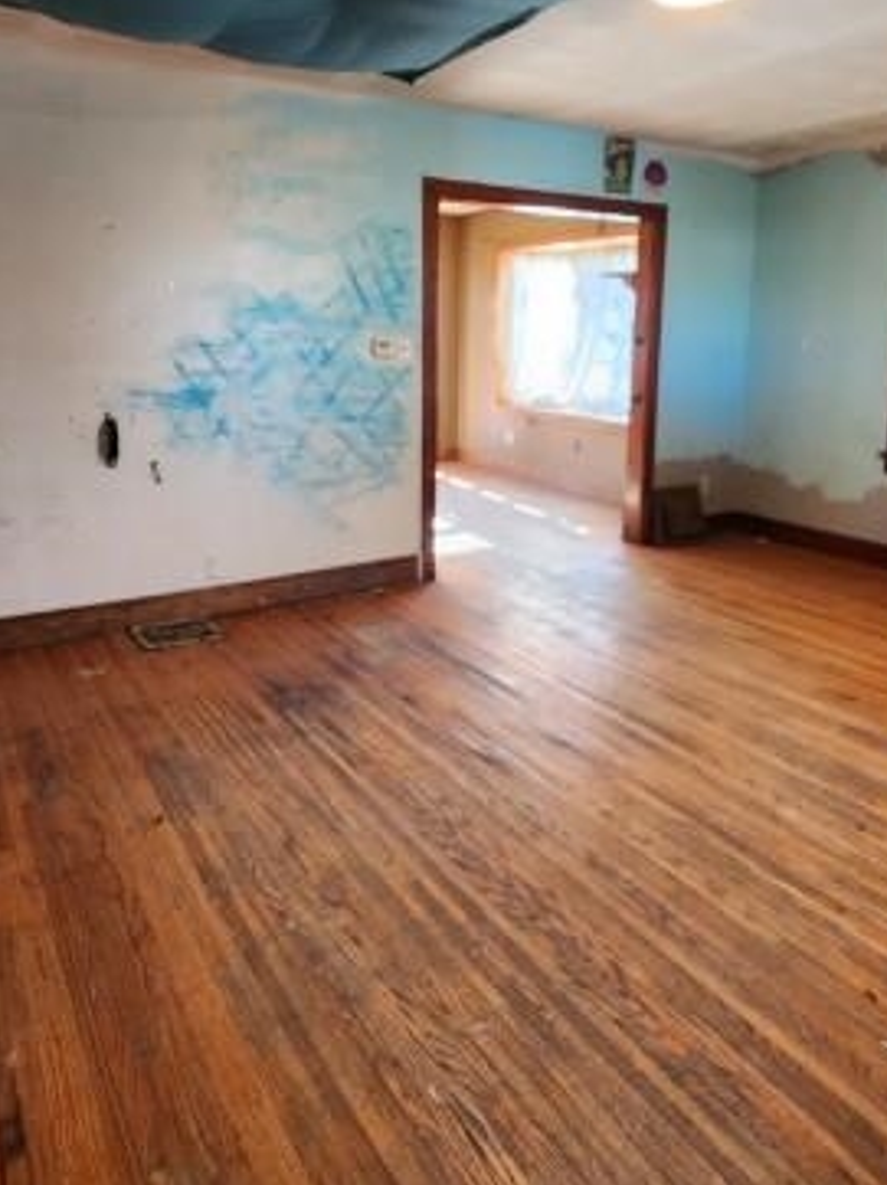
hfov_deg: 58.8
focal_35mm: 23
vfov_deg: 73.0
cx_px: 462
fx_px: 787
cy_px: 465
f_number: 2.2
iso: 320
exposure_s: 1/60
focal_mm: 2.2
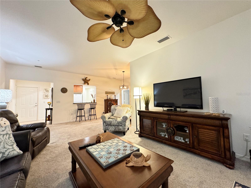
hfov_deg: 102.1
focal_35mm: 14
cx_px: 126
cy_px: 94
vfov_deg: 85.7
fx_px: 102
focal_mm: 2.22
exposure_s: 1/60
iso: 500
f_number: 2.2
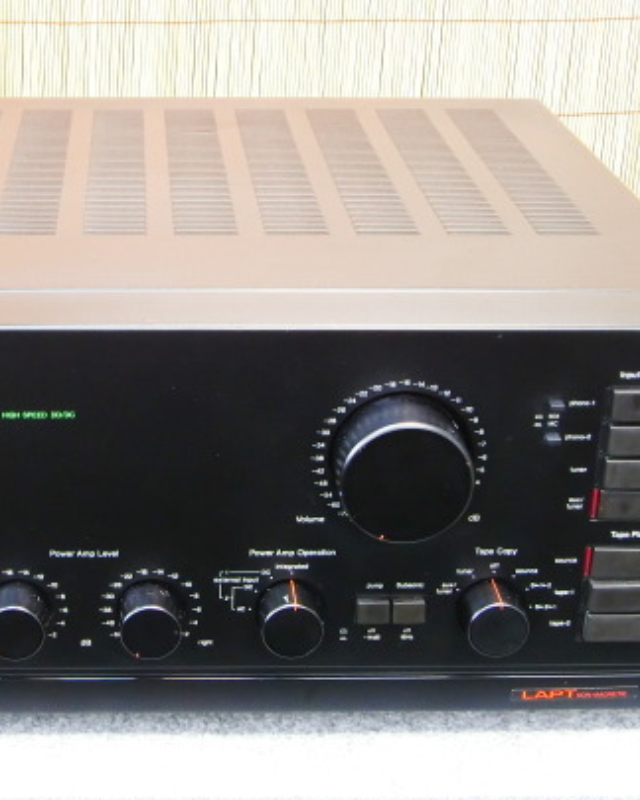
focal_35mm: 71
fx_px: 1681
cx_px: 156
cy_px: 369
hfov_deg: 21.4
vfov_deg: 26.8
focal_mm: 8.2
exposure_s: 1/20
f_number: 3.3
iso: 400
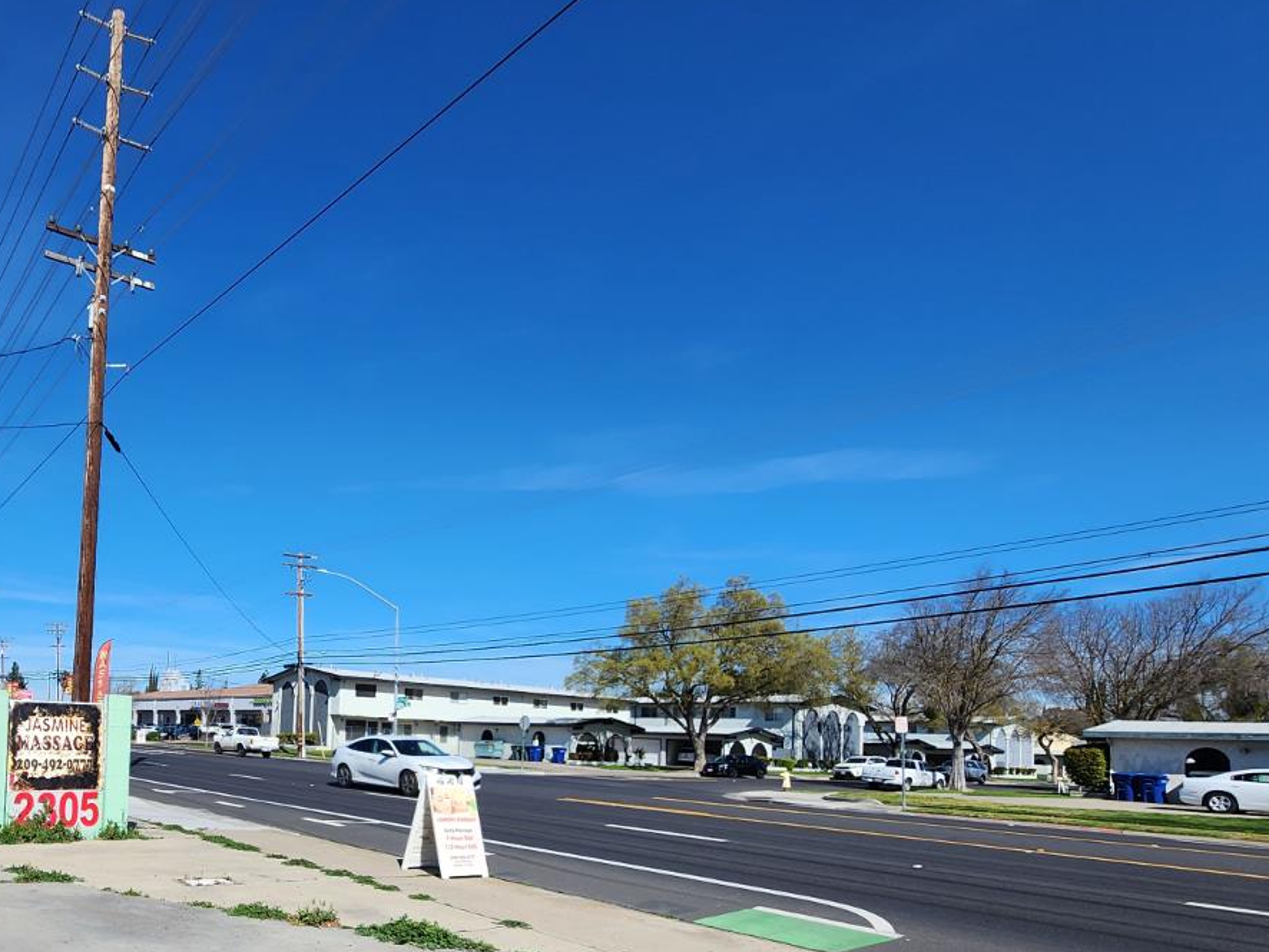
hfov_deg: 71.4
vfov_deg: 58.2
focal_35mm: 22
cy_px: 706
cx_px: 324
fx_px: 807
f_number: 2.2
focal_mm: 2.2
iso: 50
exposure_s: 1/2470
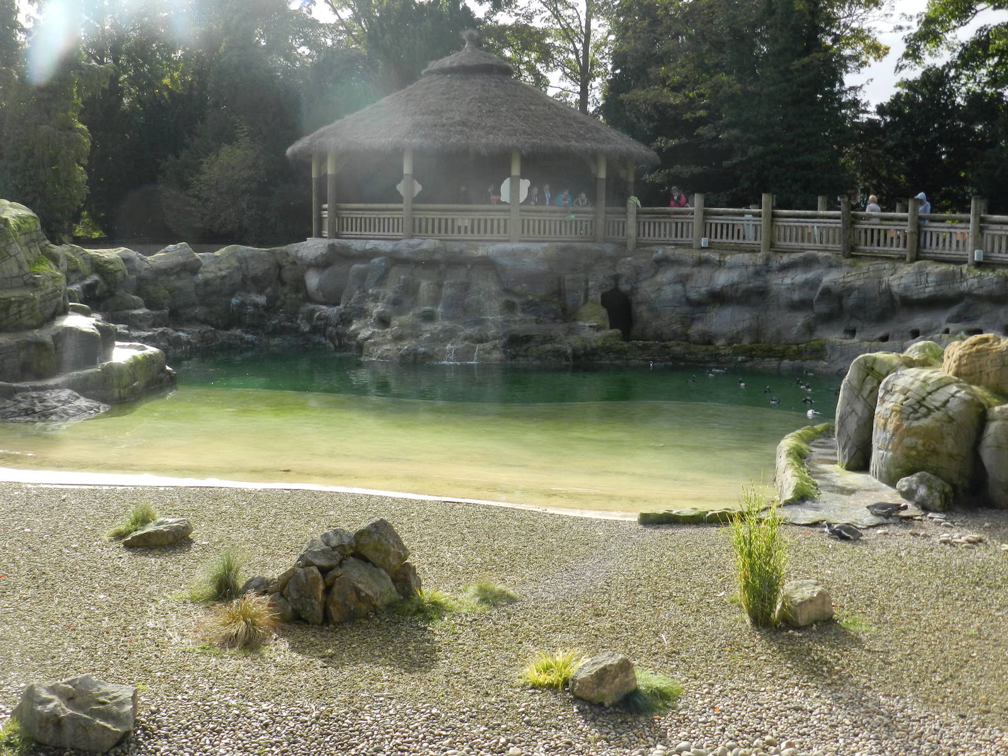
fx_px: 1339
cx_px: 504
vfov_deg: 31.5
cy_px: 378
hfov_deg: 41.2
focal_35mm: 46
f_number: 4.2
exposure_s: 1/320
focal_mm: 8.1
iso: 160
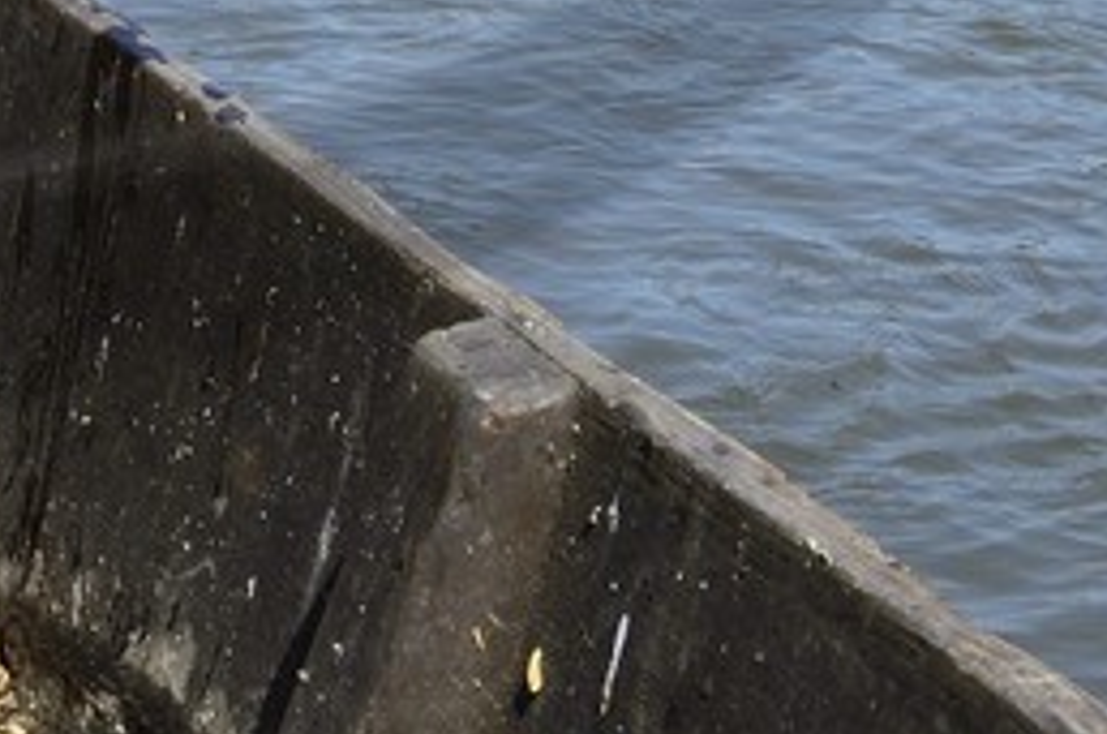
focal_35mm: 149
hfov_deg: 13.4
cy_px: -1374
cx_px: -262
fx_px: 4573
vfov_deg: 8.0
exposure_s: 1/250
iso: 200
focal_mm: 24
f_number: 11
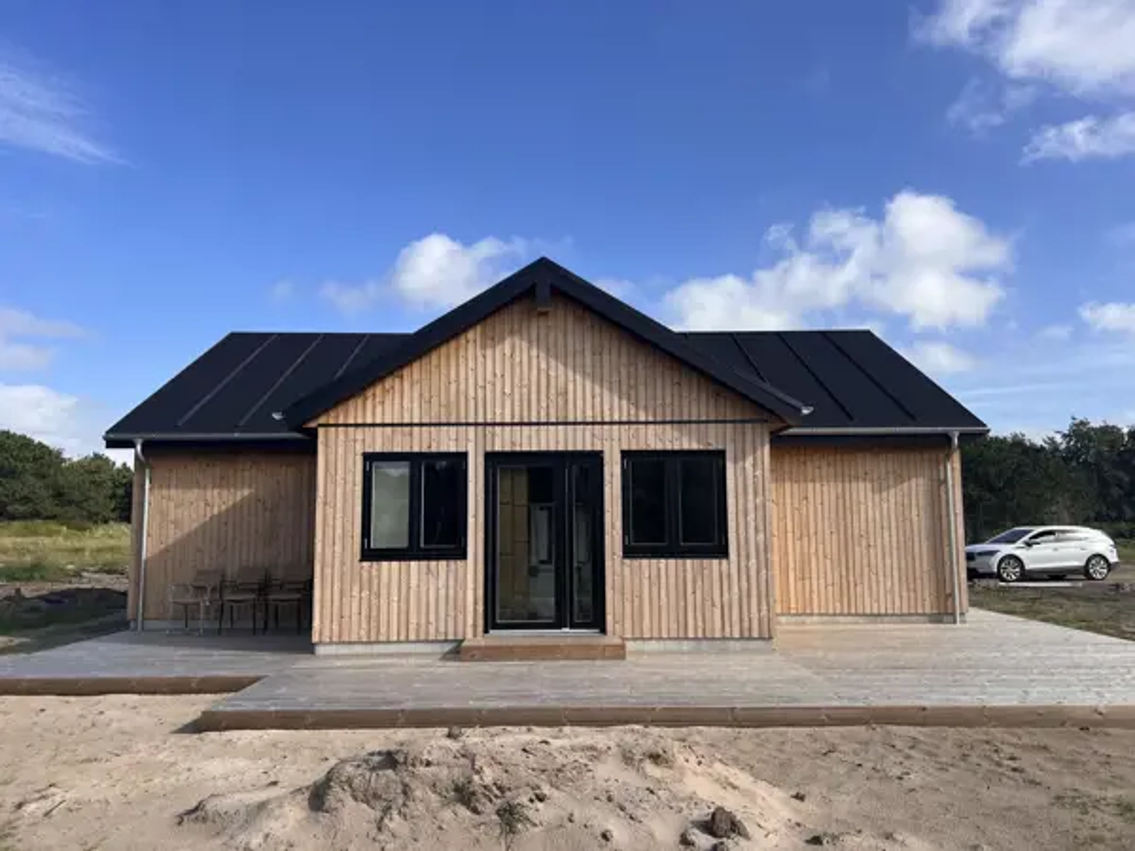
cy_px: 426
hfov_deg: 67.3
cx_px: 568
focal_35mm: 26
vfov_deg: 53.1
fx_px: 852
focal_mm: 5.7
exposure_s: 1/3831
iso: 50
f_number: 1.5
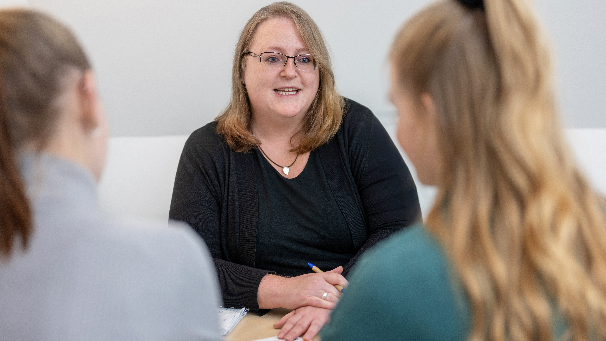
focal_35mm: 53
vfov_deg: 22.6
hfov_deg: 39.2
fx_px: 852
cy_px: 192
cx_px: 304
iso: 250
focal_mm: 50
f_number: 2
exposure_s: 1/125
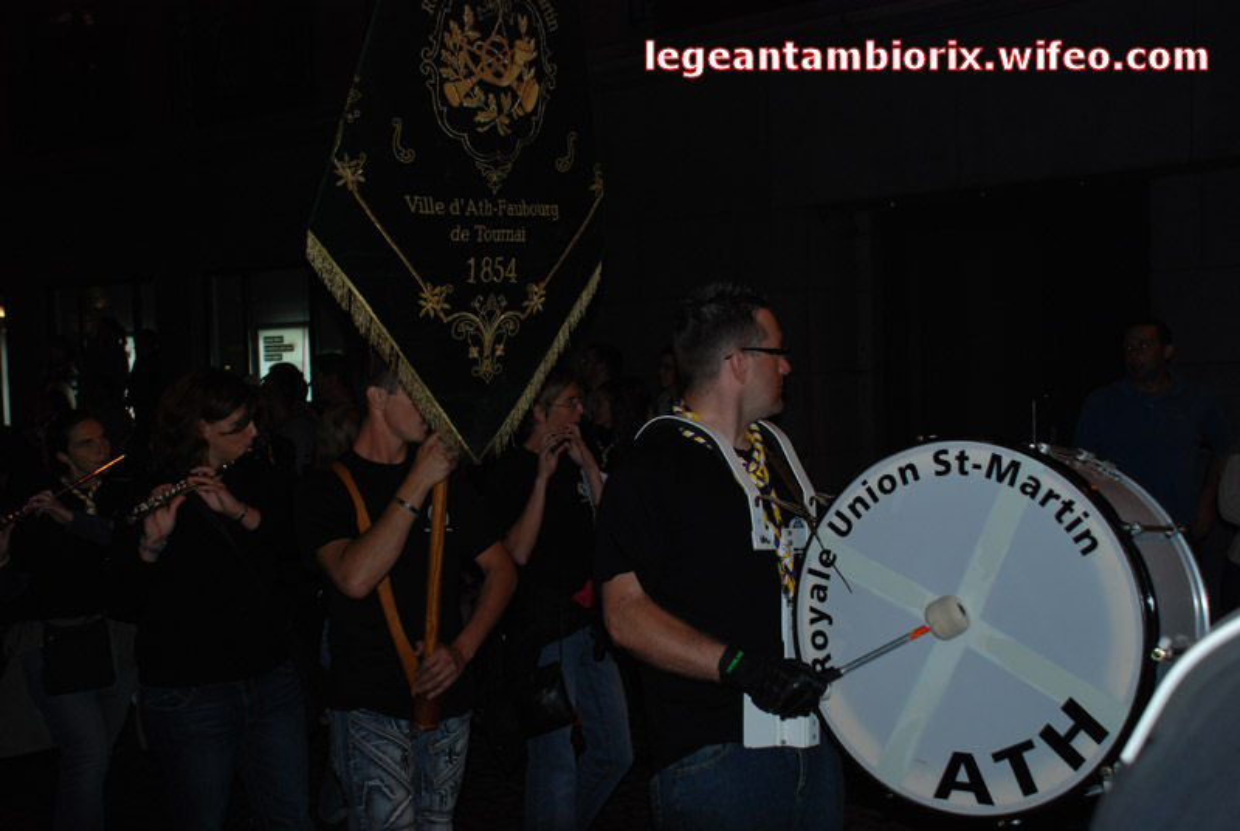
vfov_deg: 34.3
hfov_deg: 49.5
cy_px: 416
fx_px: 1345
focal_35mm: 39
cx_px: 620
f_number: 4
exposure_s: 1/60
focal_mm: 26
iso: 320
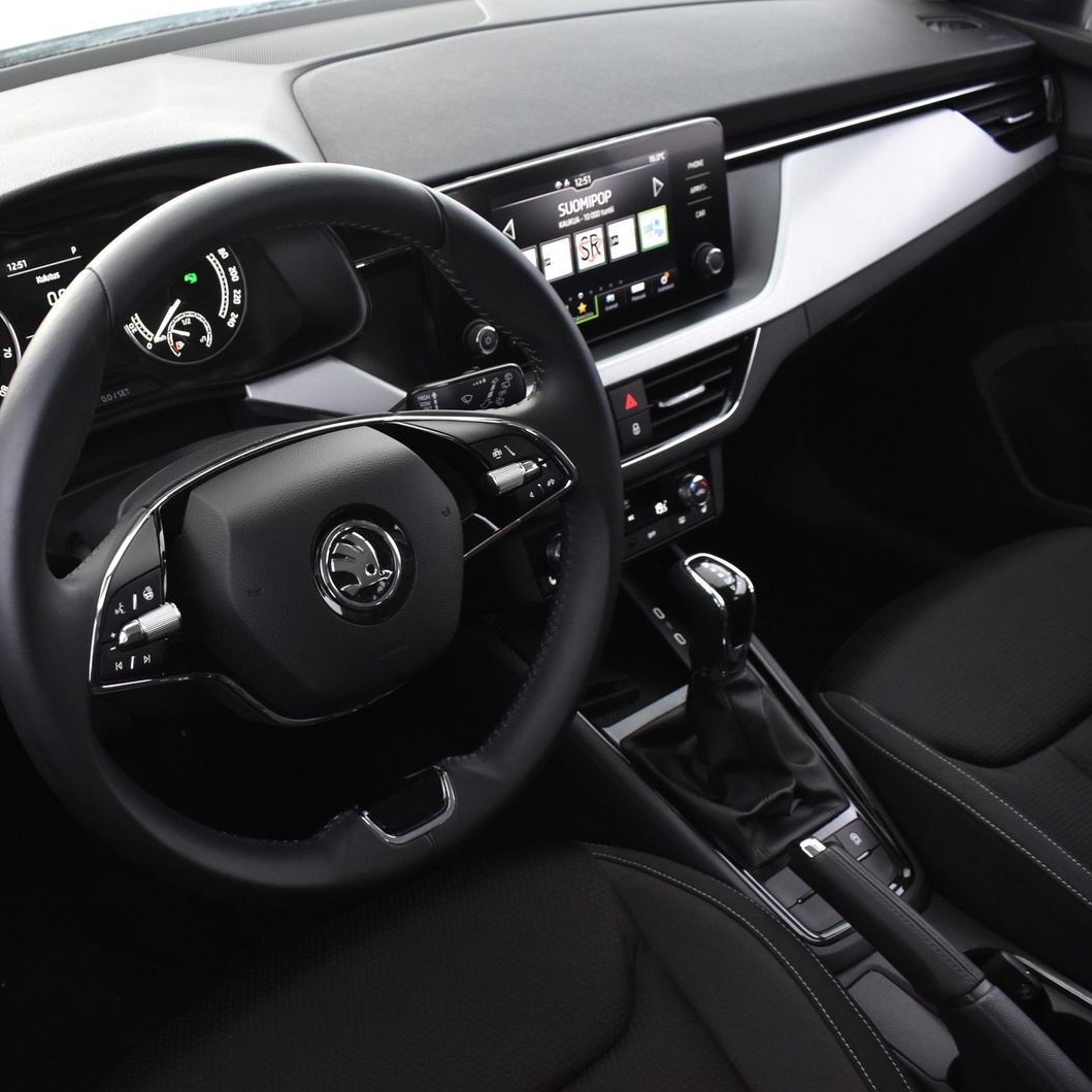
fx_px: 1392
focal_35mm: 39
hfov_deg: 41.9
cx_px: 308
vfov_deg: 42.8
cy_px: 545
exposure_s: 1/8
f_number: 5.6
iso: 1250
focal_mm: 20
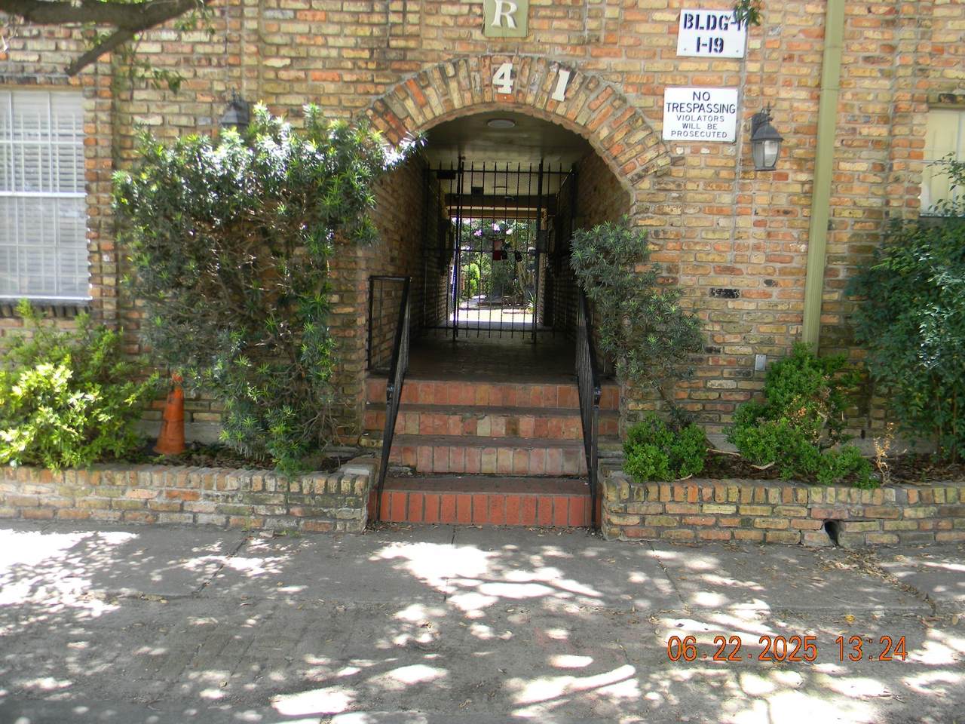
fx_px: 781
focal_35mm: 28
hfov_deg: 63.4
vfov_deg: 49.7
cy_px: 362
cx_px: 482
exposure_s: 1/52.6
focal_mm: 5
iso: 80
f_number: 3.5
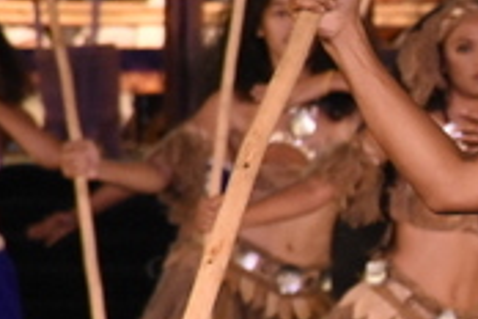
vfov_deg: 1.8
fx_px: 10263
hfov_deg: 2.7
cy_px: 311
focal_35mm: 773
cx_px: 832
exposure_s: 1/320
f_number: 7.1
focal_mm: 140
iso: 6400
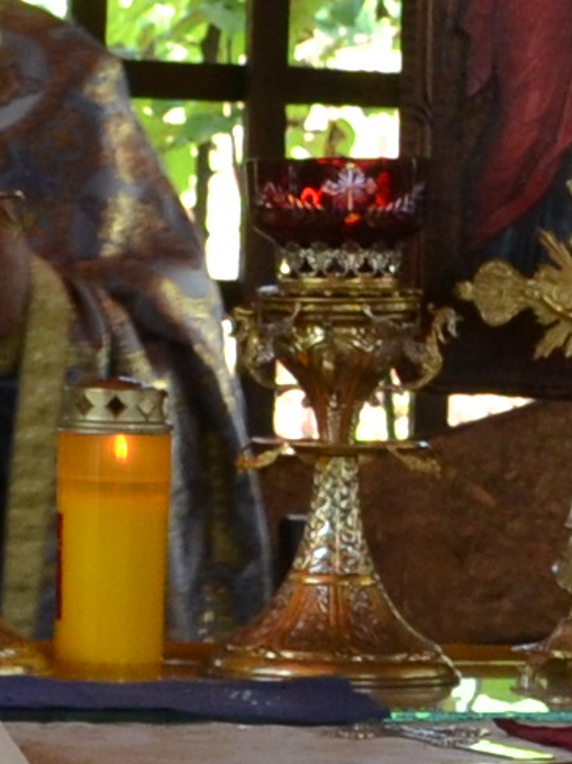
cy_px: 712
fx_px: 6001
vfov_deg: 7.3
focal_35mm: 272
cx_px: 842
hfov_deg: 5.4
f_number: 5.6
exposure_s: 1/80
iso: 400
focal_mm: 20
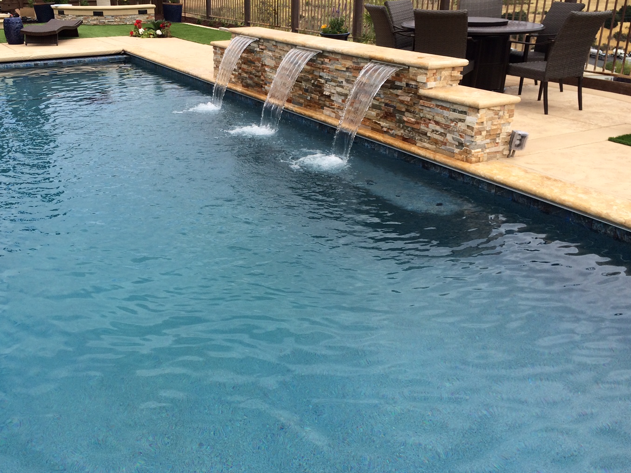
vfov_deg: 40.7
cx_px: 261
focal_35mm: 35
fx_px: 638
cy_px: 233
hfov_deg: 52.4
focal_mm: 4.15
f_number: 2.2
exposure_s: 1/1709
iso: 32
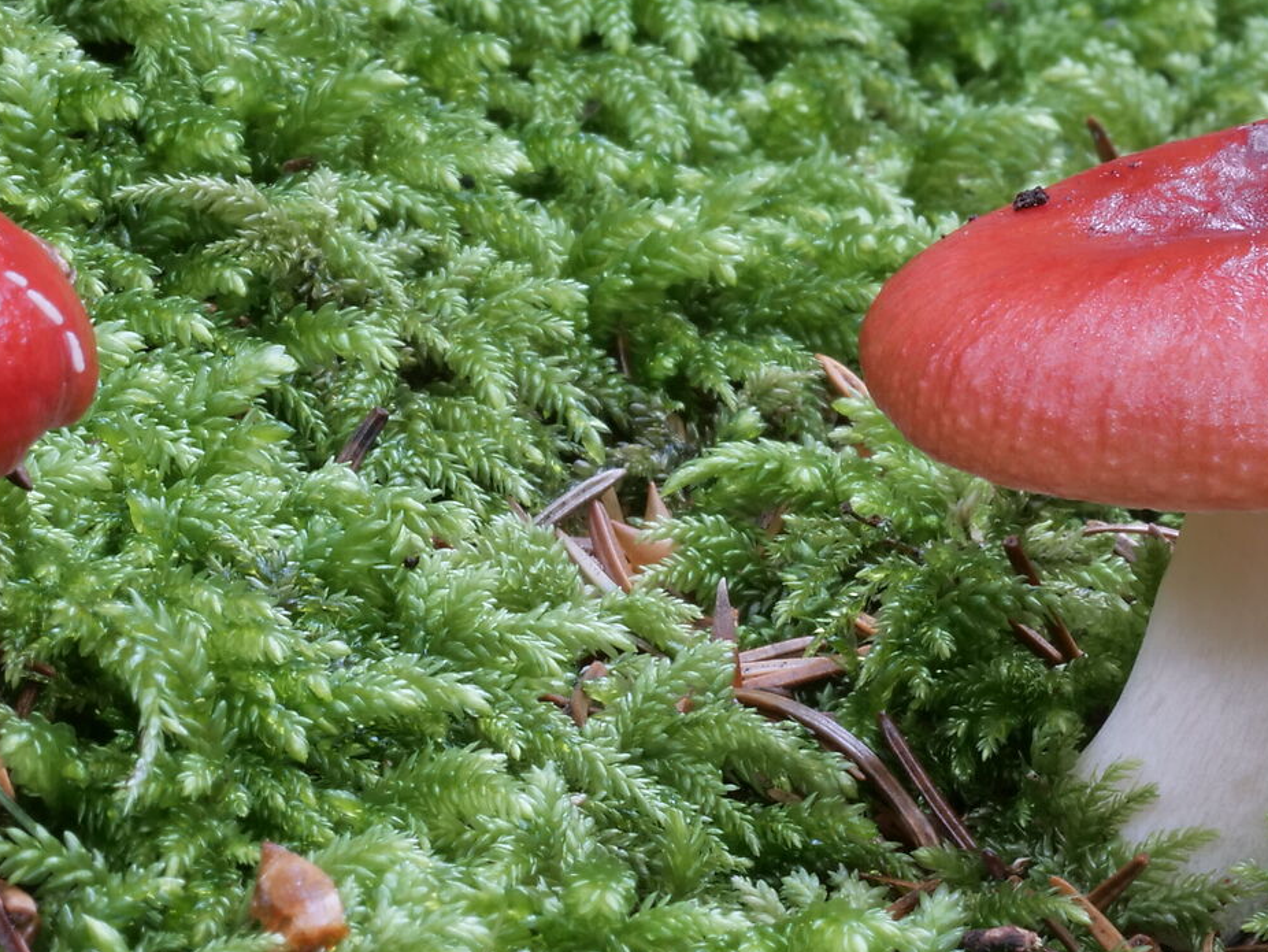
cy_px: 490
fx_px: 11395
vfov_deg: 4.8
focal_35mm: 311
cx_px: 563
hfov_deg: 6.4
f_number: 16
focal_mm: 60
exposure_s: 3.2
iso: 100
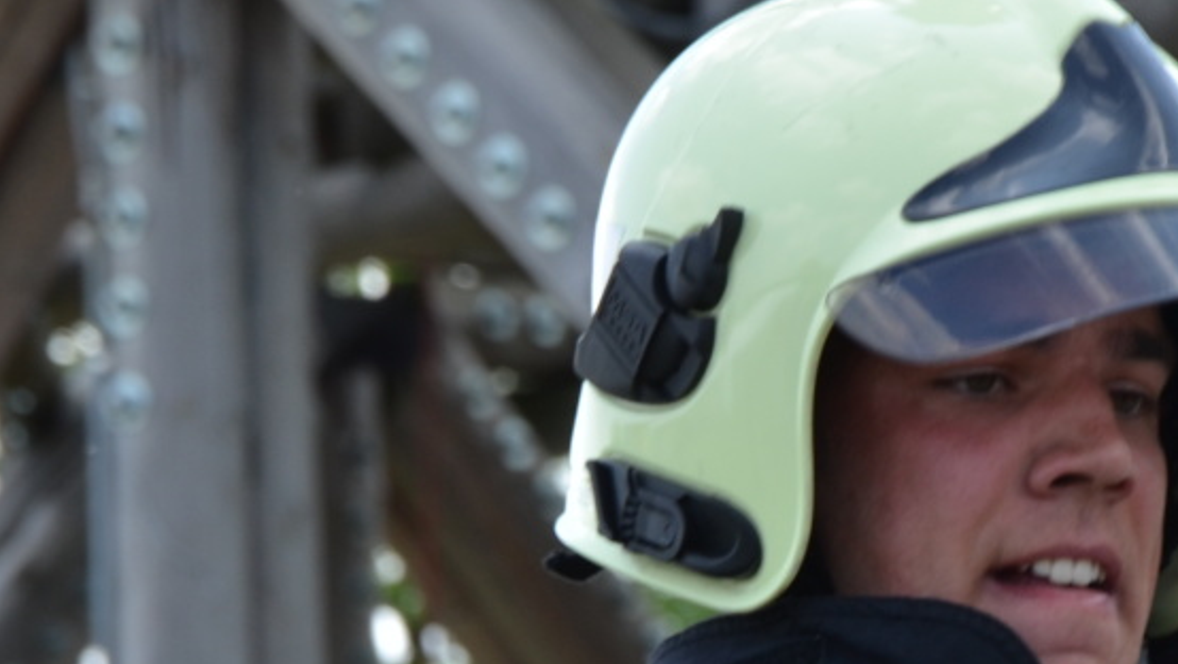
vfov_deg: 3.2
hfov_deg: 5.6
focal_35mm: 382
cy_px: 711
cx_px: 727
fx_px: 11936
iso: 200
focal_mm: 90
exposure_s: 1/250
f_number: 8
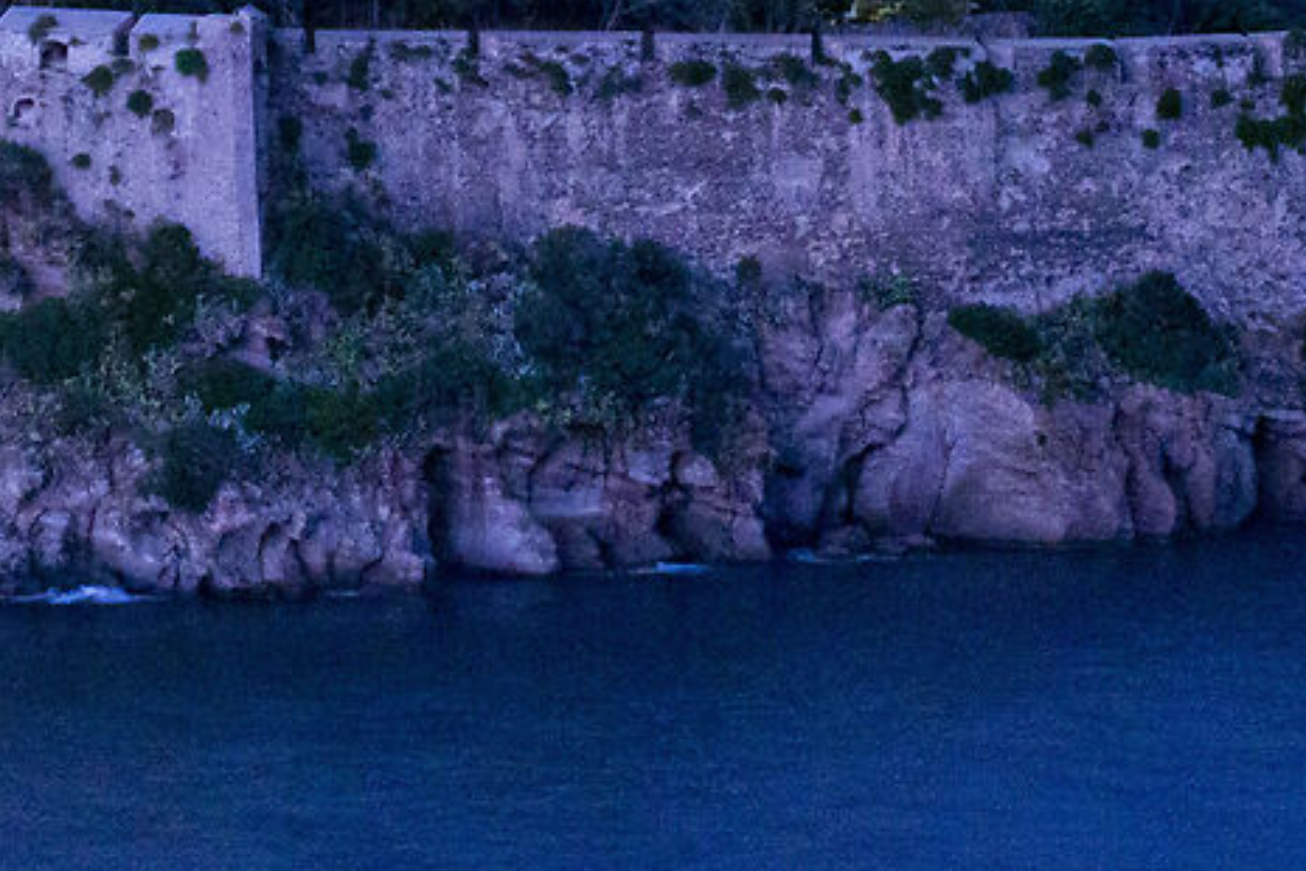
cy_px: -155
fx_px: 10302
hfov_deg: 7.2
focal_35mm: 284
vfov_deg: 4.8
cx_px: 270
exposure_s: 1/1.25
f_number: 13
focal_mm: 55
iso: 400
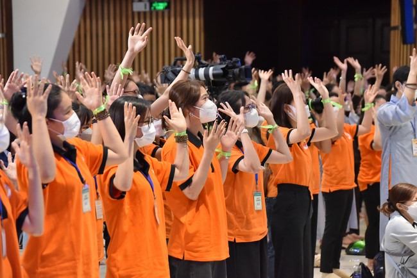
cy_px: 139
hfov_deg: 18.3
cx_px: 208
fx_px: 1298
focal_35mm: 112
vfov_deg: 12.2
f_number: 5.6
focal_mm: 112
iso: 4000
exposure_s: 1/200
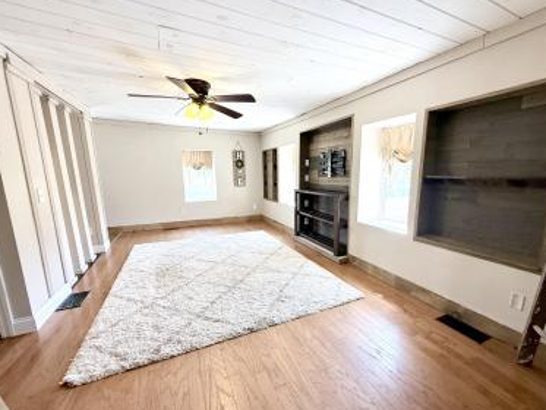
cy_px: 215
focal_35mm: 15
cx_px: 287
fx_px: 237
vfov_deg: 81.7
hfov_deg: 98.1
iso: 125
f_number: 2.2
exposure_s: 1/120
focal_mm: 2.22
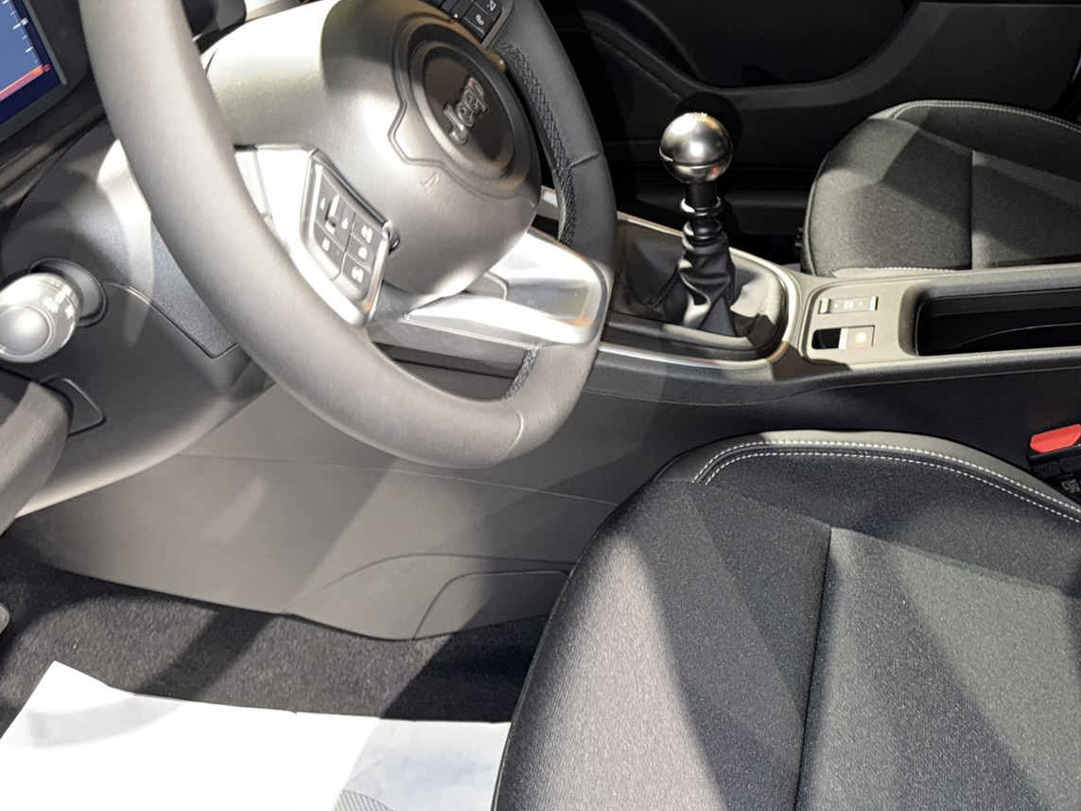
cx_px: 908
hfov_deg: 41.4
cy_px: 214
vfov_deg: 33.0
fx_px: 1343
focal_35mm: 43
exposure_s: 1/6
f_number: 1.78
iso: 200
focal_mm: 6.76
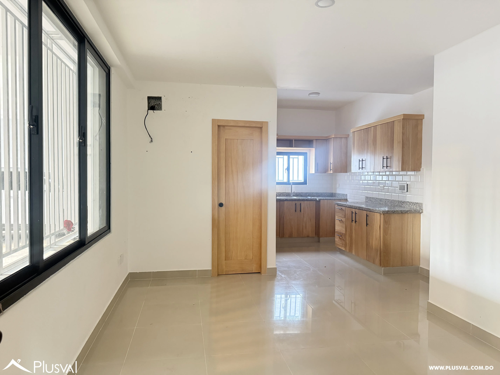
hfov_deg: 71.6
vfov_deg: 56.8
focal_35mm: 24
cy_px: 188
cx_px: 250
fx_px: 347
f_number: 1.78
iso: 640
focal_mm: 6.76
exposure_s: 1/60
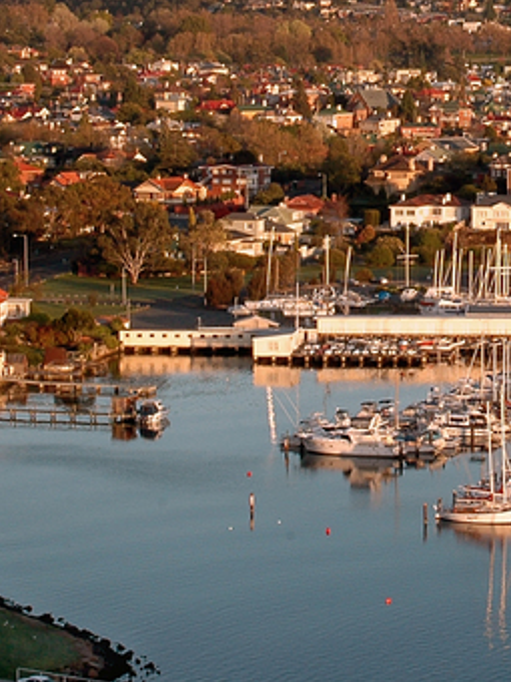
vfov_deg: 13.6
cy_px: 121
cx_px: 449
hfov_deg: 10.3
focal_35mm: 144
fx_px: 2834
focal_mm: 34
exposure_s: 1/25
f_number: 16
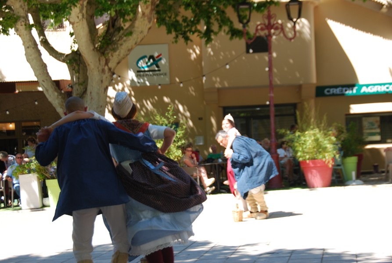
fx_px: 851
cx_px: 196
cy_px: 132
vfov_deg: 17.6
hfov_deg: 25.9
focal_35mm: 78
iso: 100
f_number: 4.8
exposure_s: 1/125
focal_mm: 52
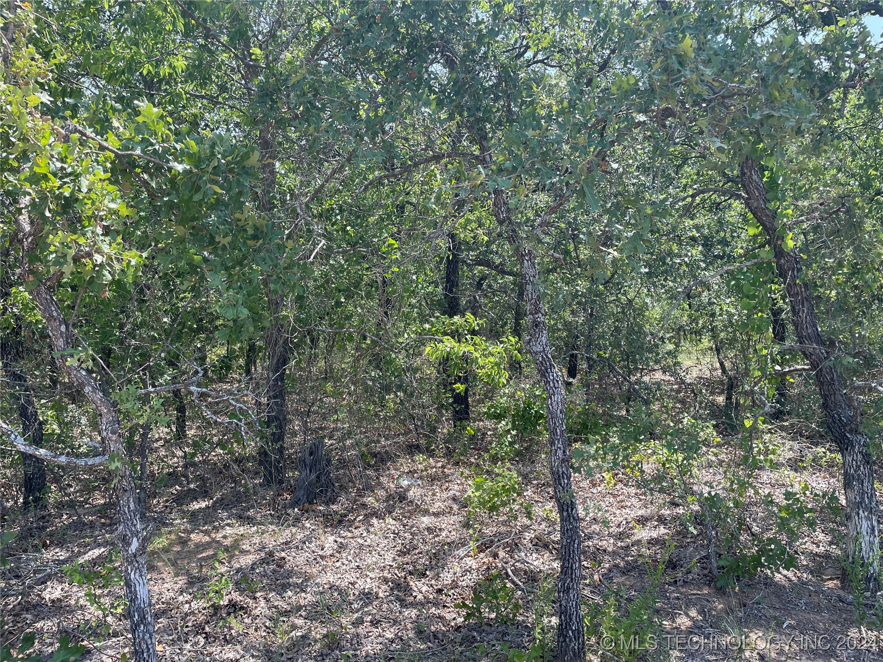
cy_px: 331
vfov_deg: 53.1
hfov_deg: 67.3
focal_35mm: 26
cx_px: 442
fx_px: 663
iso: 32
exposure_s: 1/633
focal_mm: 4.2
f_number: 1.6
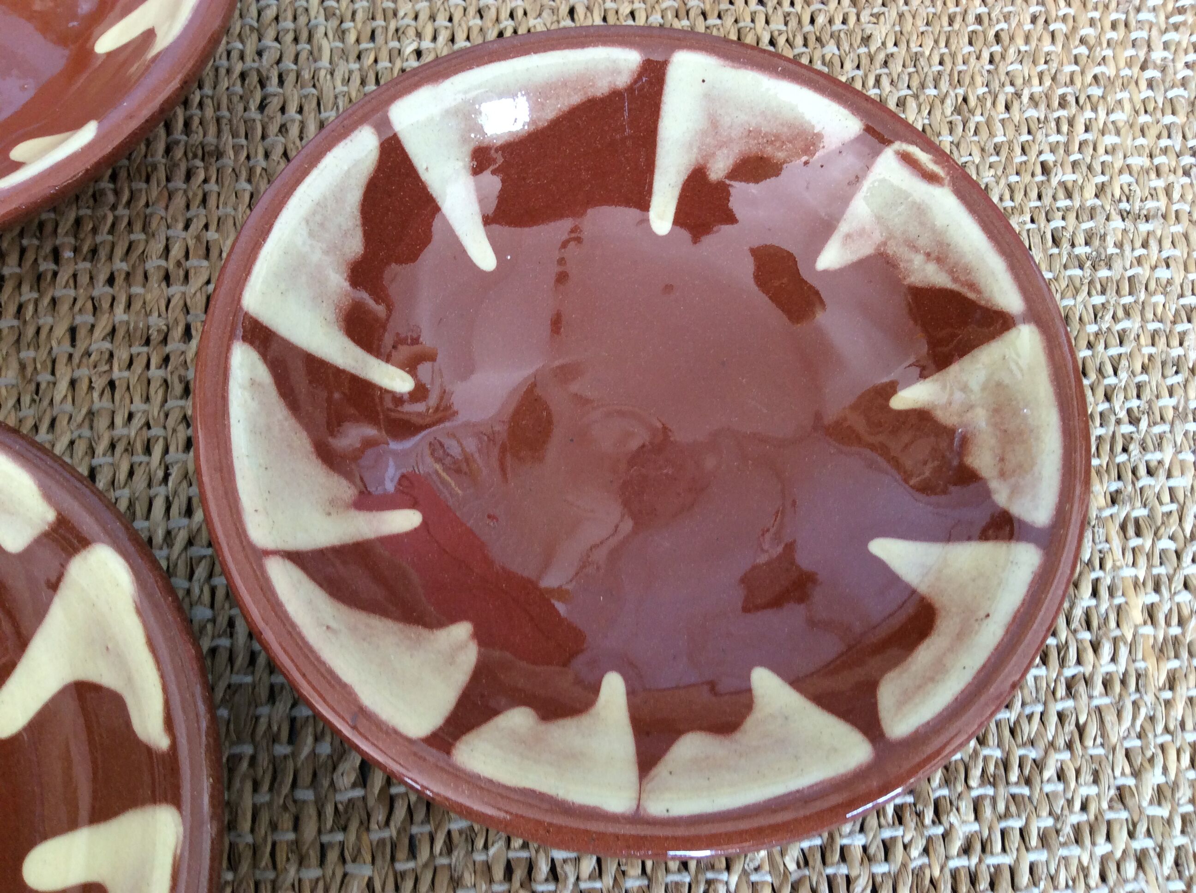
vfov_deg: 44.1
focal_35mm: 32
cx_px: 598
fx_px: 1104
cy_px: 446
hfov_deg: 56.9
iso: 50
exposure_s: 1/25
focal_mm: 3.3
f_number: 2.4
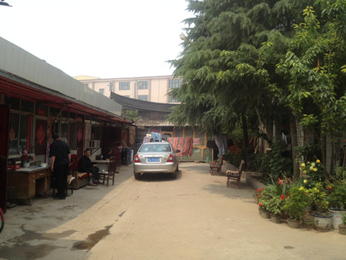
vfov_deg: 40.7
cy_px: 130
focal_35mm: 35
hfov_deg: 52.6
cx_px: 173
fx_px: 350
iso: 50
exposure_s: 1/1314
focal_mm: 4.28
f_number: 2.4
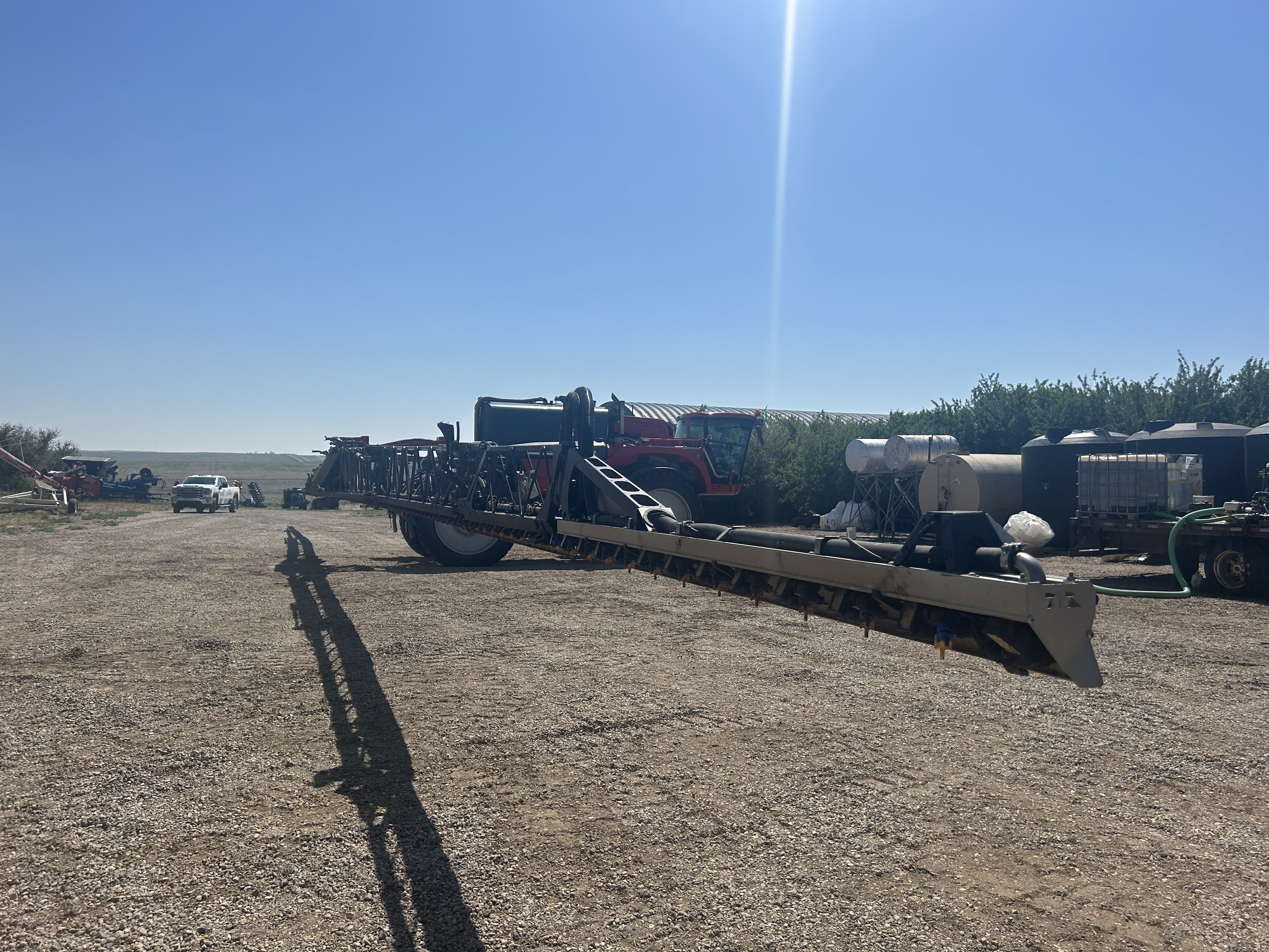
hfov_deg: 67.3
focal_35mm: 26
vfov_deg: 53.1
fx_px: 953
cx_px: 634
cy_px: 476
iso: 50
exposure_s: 1/8000
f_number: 1.5
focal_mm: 5.7
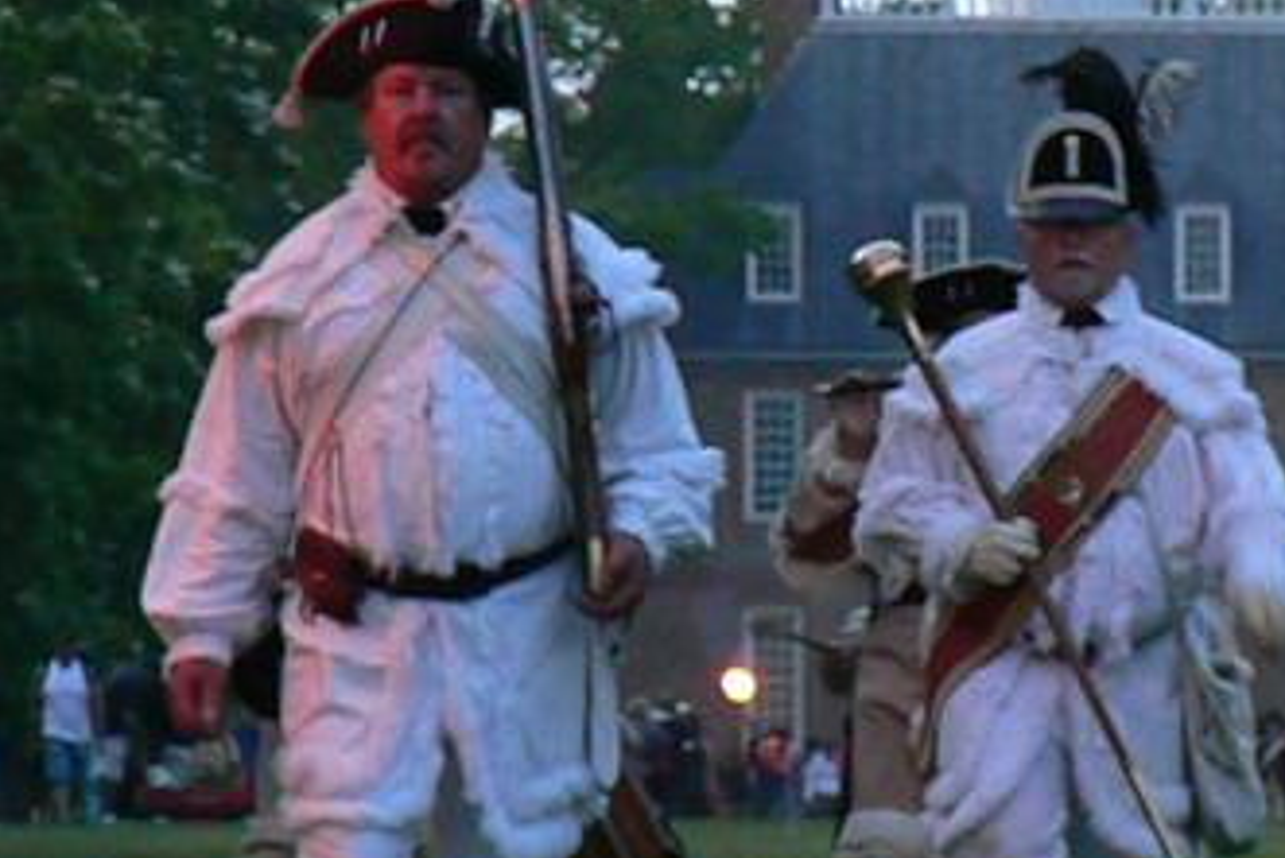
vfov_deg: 3.1
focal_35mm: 440
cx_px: 1141
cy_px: 233
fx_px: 15712
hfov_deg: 4.7
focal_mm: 36.5
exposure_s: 1/30
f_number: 3.3
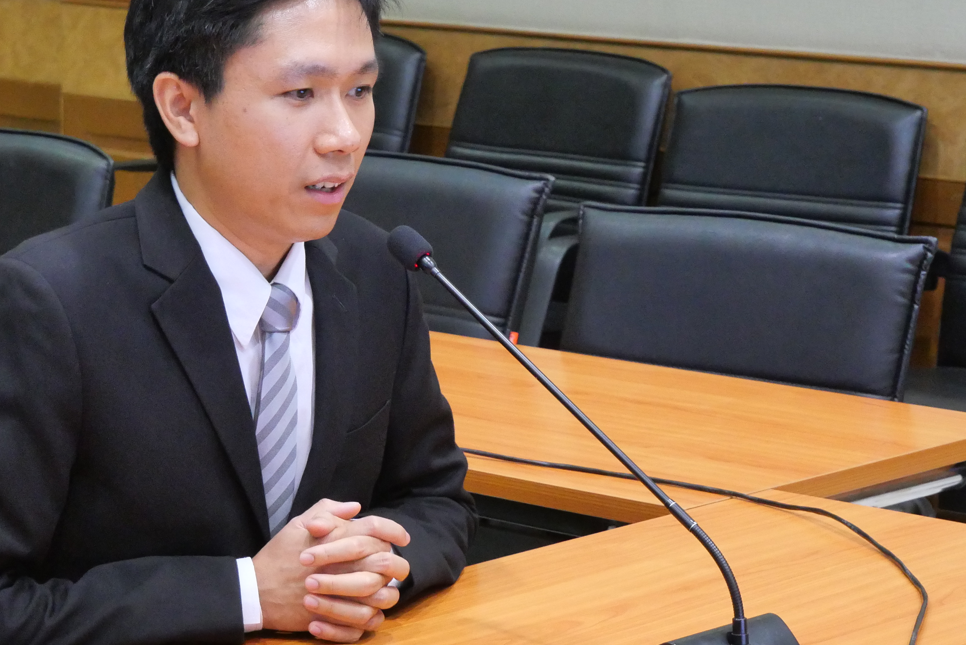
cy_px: 339
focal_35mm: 126
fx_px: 3383
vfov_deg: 10.9
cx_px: 357
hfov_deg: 16.2
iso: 3200
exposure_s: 1/40
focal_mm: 38
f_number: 5.4
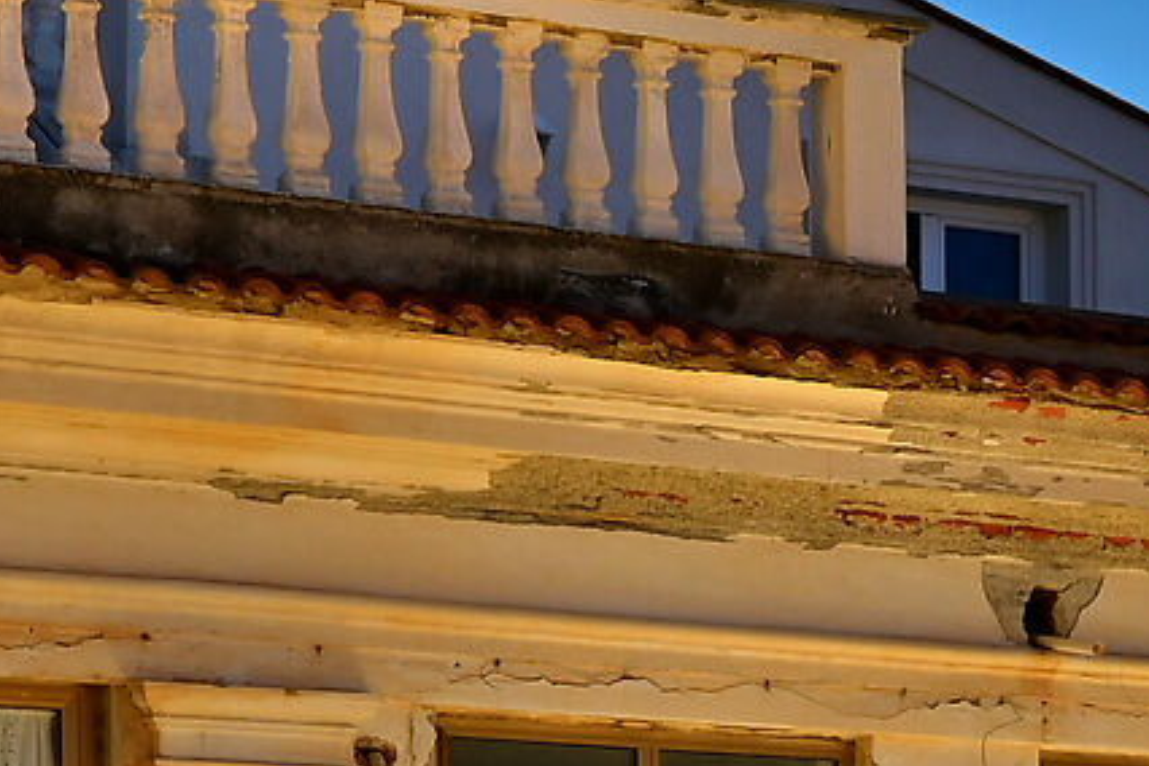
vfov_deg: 6.8
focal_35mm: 197
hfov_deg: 9.6
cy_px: 1353
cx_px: 2395
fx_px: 6287
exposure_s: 10
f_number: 8
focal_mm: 35
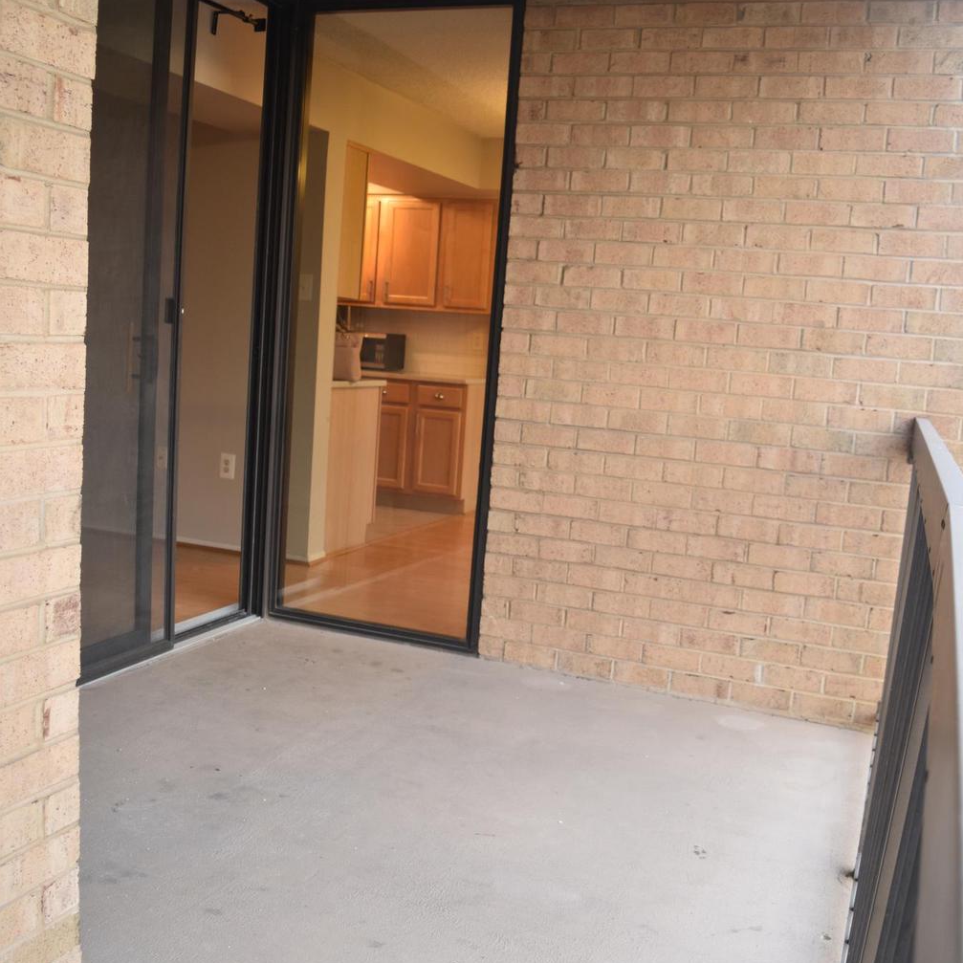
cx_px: 489
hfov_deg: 47.2
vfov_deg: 47.2
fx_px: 1102
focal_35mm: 35
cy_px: 516
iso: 400
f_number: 4
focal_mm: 18
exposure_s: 1/60
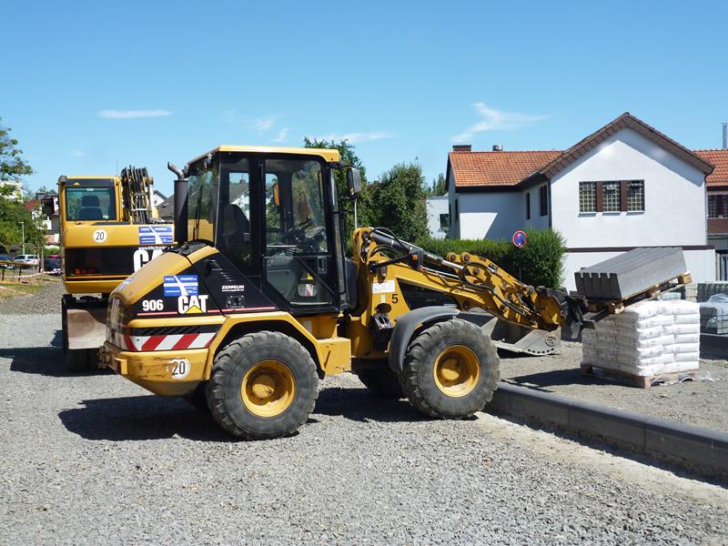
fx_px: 862
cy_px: 273
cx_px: 364
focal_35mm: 41
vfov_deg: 35.1
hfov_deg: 45.8
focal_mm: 7.3
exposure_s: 1/80
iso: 100
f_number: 11
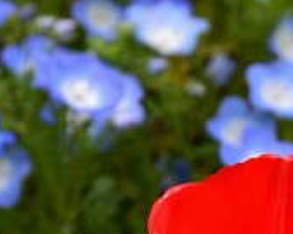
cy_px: 362
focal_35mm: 424
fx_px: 3675
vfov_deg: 3.6
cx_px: 213
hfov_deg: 4.6
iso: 400
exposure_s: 1/160
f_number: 9
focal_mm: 70
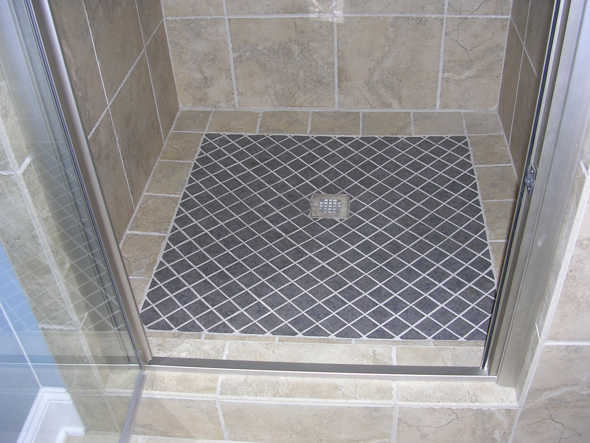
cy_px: 222
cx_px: 295
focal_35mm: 38
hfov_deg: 49.0
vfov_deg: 37.7
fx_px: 648
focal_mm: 5.8
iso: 50
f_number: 2.8
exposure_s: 1/60.1
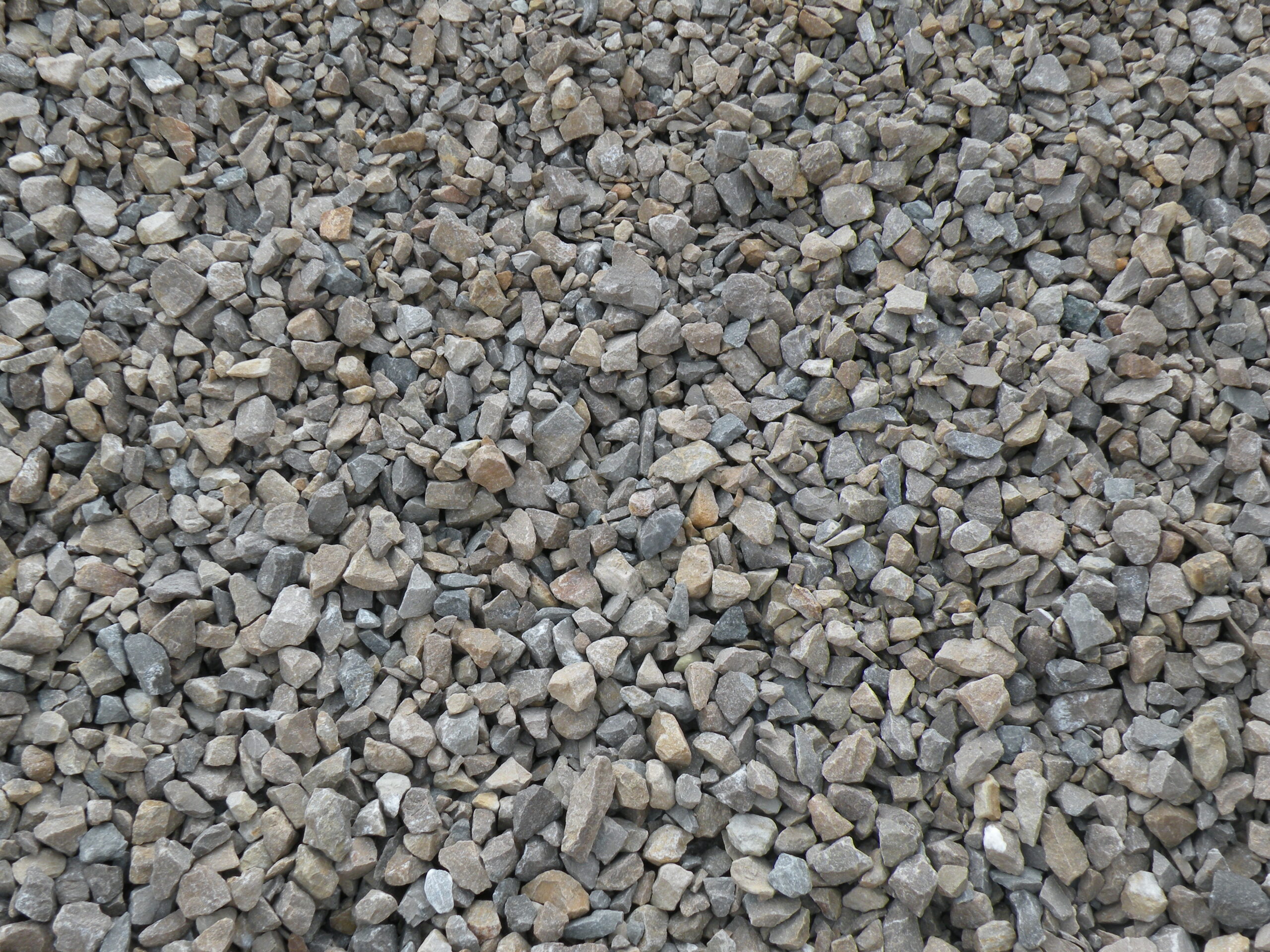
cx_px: 635
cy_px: 476
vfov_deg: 26.1
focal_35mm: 56
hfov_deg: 34.3
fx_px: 2055
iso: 64
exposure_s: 1/170
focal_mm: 9.8
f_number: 5
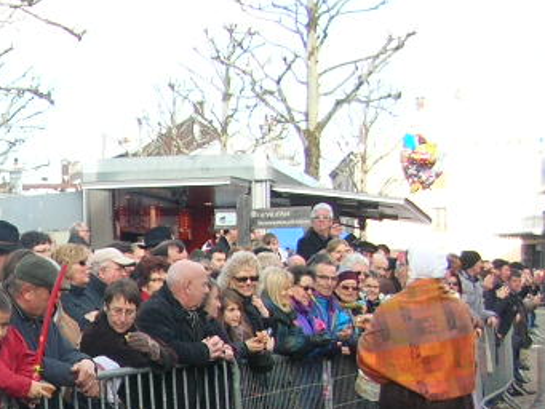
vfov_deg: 13.8
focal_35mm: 105
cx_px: -157
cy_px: 457
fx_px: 1654
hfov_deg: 17.6
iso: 50
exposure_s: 1/210
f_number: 2.8
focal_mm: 5.8
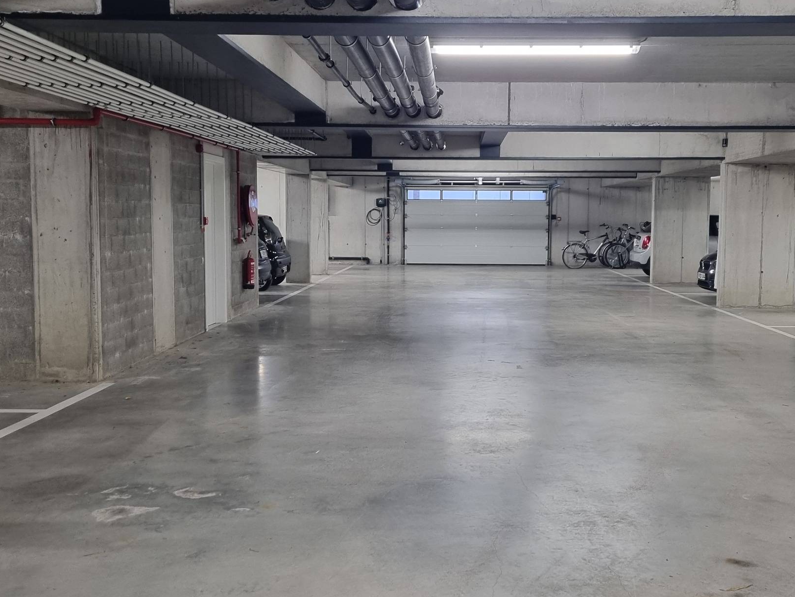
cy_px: 285
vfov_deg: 35.1
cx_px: 452
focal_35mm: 41
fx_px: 942
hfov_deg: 45.6
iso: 250
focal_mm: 5.4
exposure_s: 1/50
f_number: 1.8
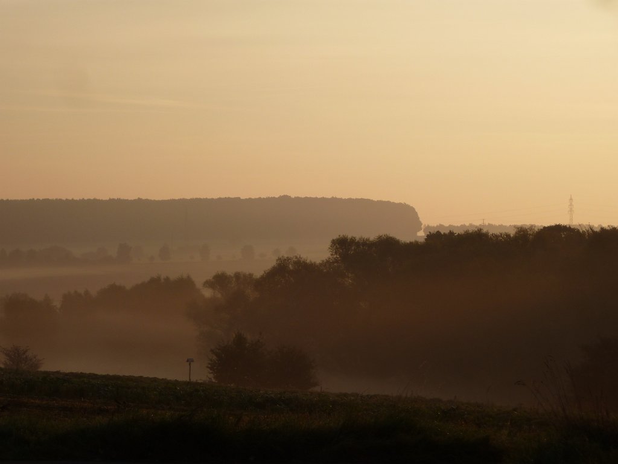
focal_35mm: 119
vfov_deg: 12.5
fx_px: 2125
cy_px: 232
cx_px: 309
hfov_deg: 16.6
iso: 80
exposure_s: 1/500
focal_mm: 19.5
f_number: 5
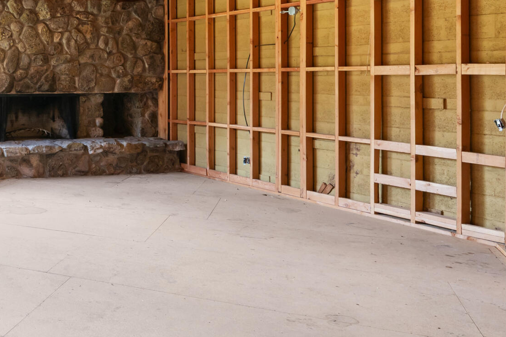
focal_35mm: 46
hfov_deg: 34.7
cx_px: -91
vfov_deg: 28.6
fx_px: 646
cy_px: 65
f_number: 7.1
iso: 250
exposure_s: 1/10
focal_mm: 17
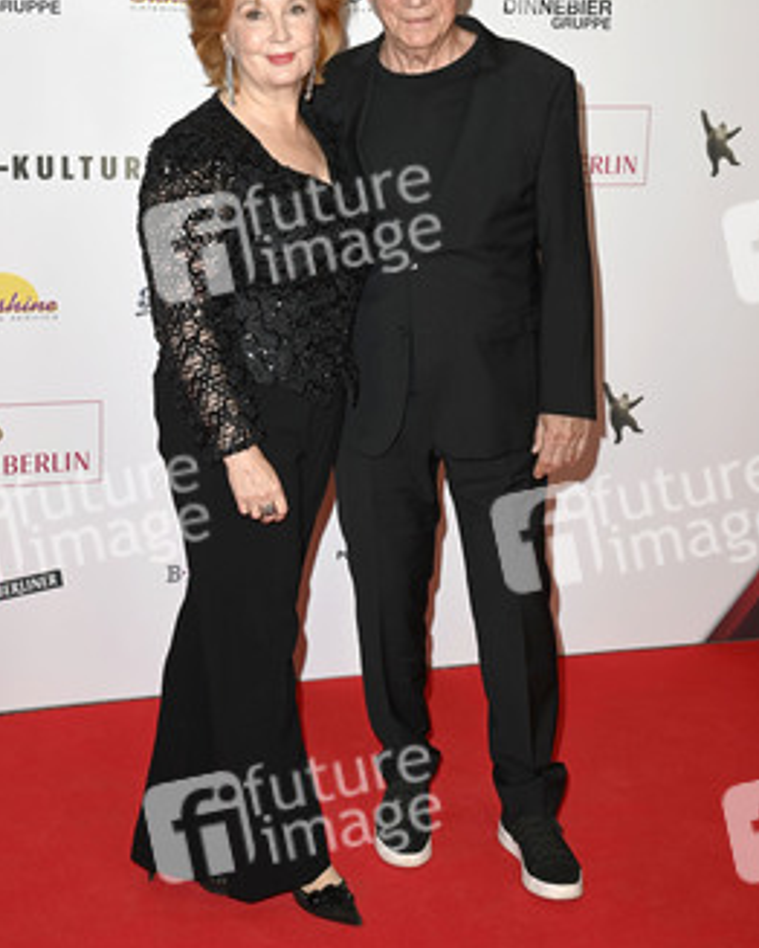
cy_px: 380
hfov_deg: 27.6
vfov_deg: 34.0
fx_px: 1543
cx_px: 377
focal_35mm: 55
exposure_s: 1/250
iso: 640
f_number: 5.6
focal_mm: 48
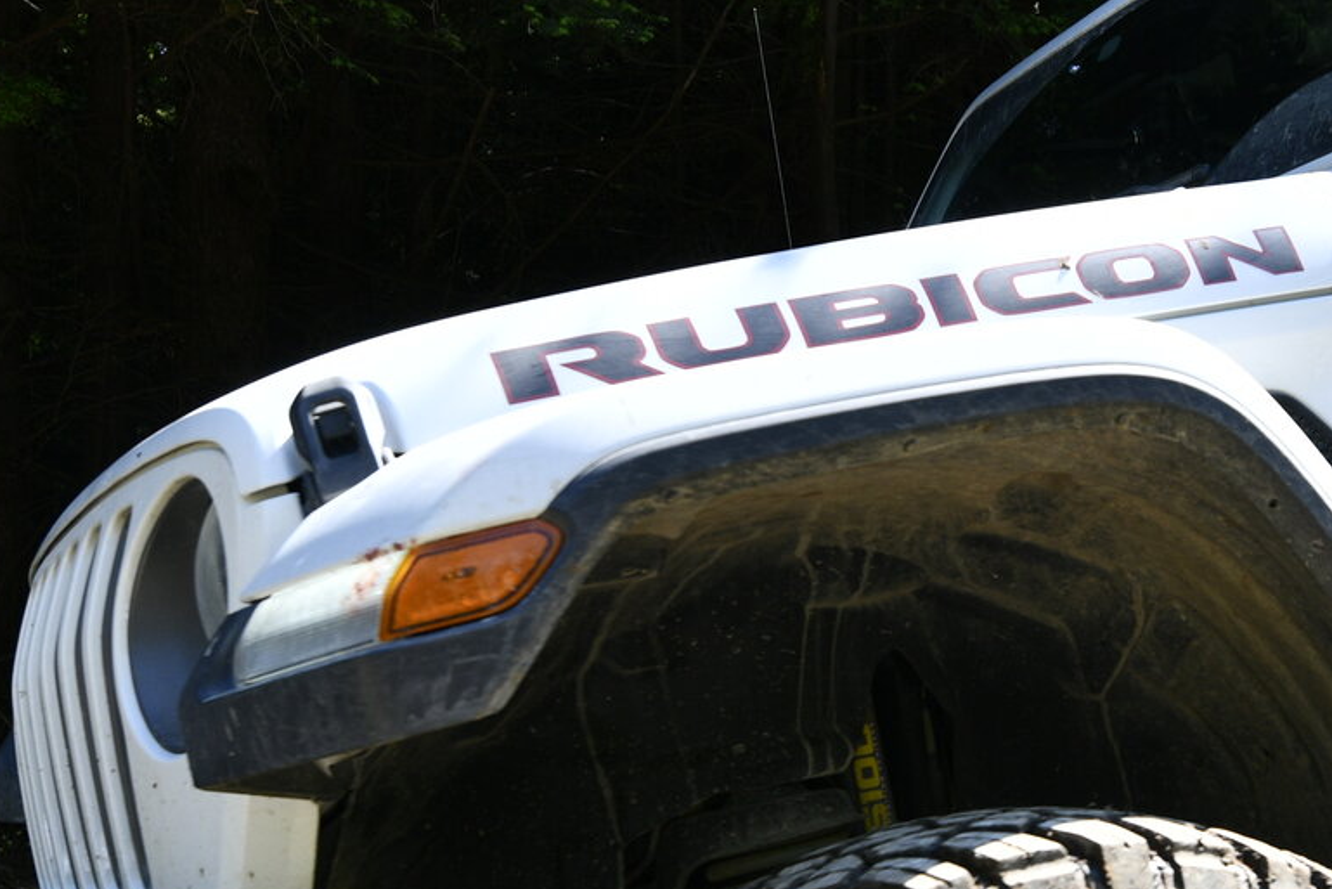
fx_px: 1924
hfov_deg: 36.7
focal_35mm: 52
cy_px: 668
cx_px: 1090
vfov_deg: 25.7
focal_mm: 16
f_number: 4
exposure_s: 1/500
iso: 160
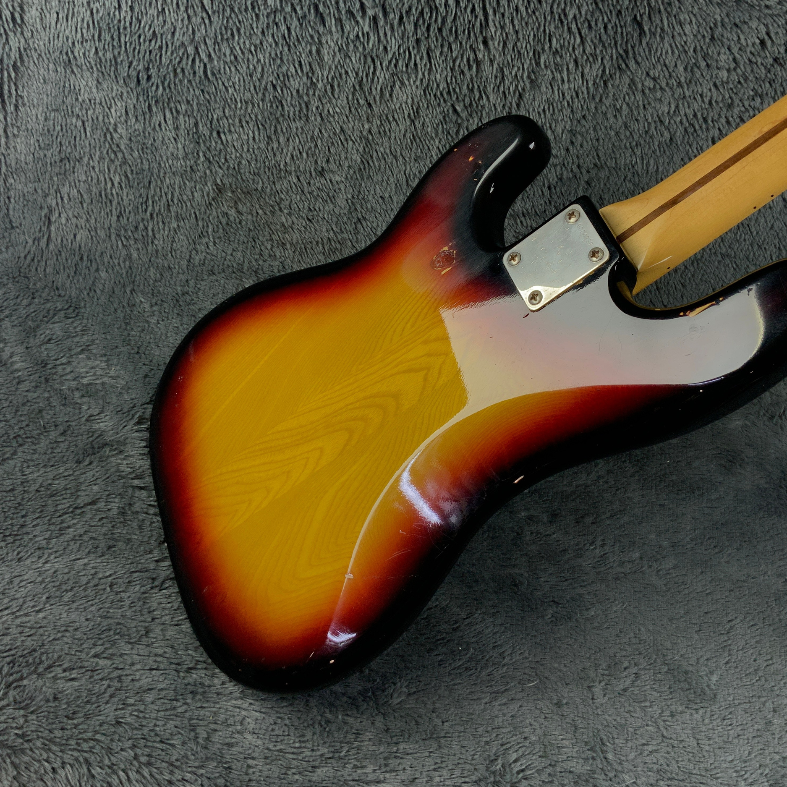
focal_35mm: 35
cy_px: 390
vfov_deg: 47.2
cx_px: 451
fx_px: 900
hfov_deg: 47.1
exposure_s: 1/100
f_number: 1.8
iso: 50
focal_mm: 3
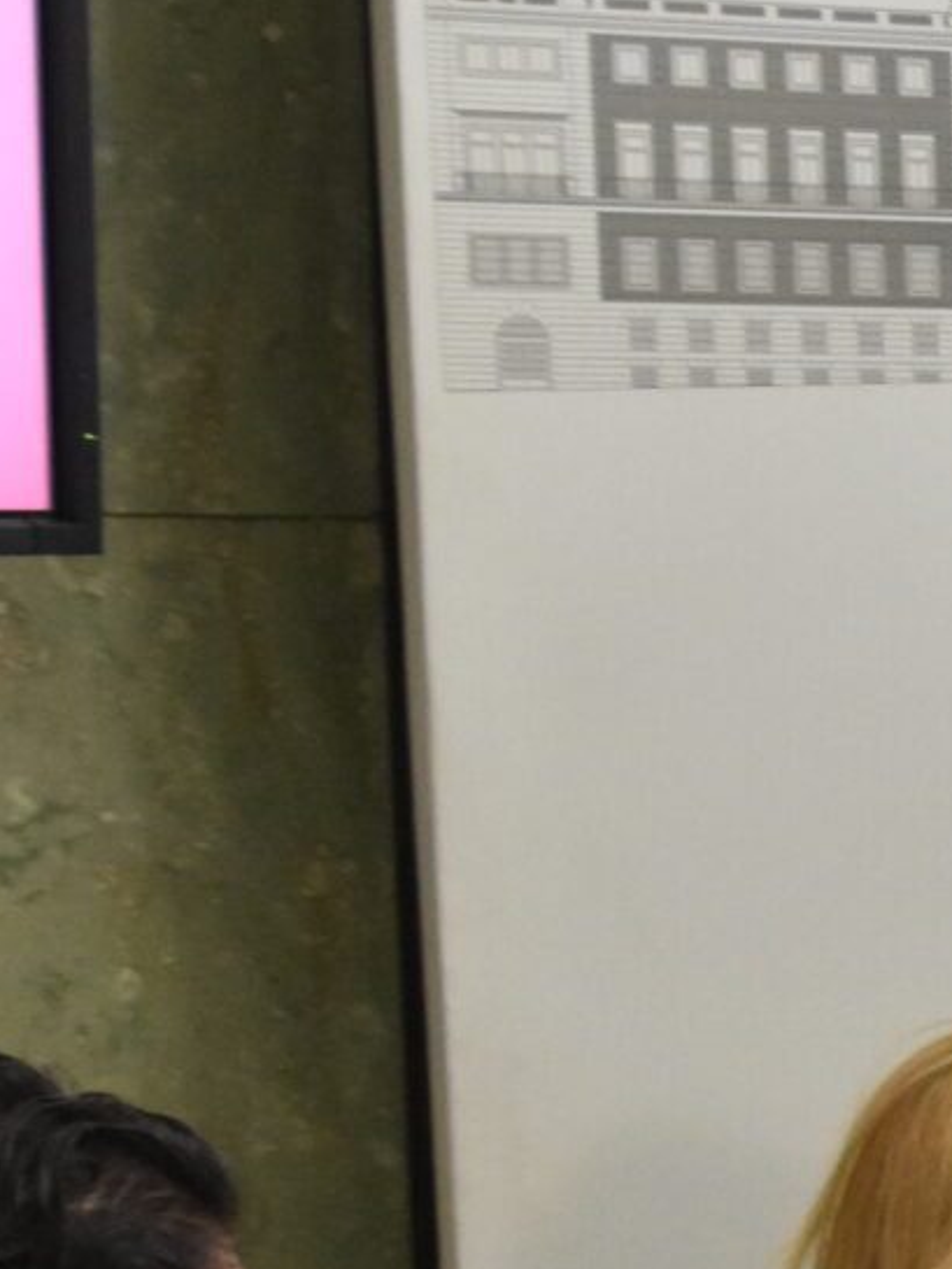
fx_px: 5214
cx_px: 2514
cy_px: 1191
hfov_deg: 9.1
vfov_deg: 13.7
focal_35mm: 142
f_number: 4.5
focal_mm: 21
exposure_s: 1/160
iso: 2500
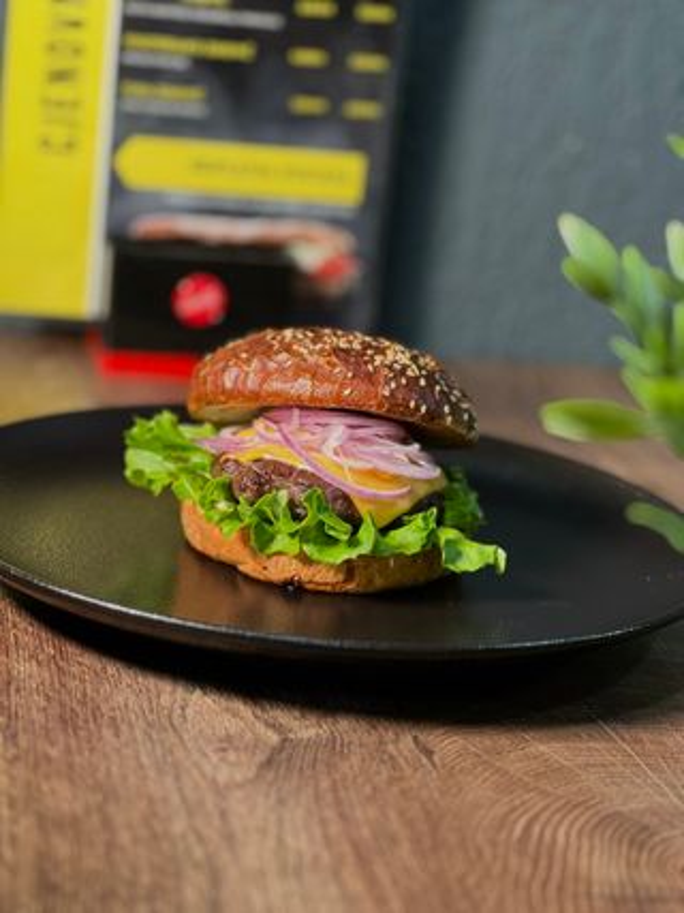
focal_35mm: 77
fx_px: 2030
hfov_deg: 19.1
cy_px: 456
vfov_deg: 25.3
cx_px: 342
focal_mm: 9
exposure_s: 1/33
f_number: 2.8
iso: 125
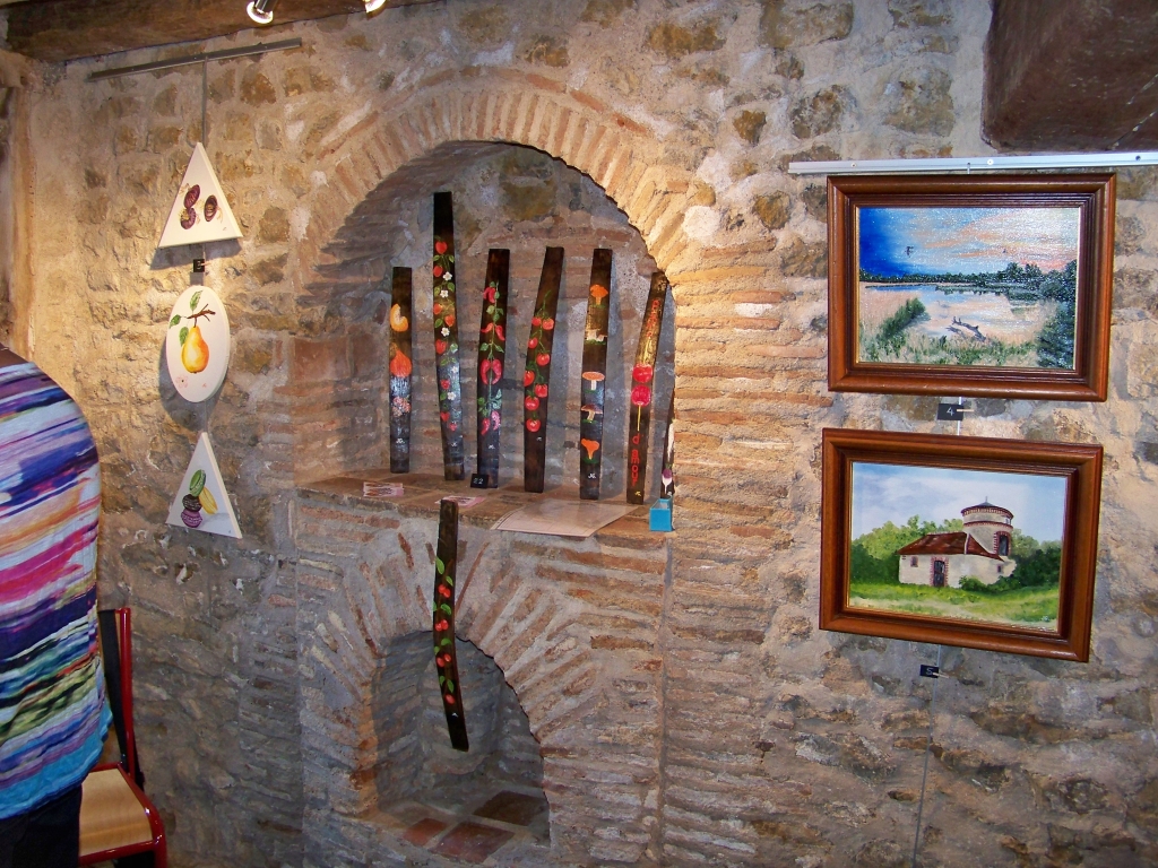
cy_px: 434
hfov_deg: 55.4
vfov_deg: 42.9
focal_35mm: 33
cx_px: 579
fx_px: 1104
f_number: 2.8
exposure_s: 1/30
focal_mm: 5.85
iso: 200
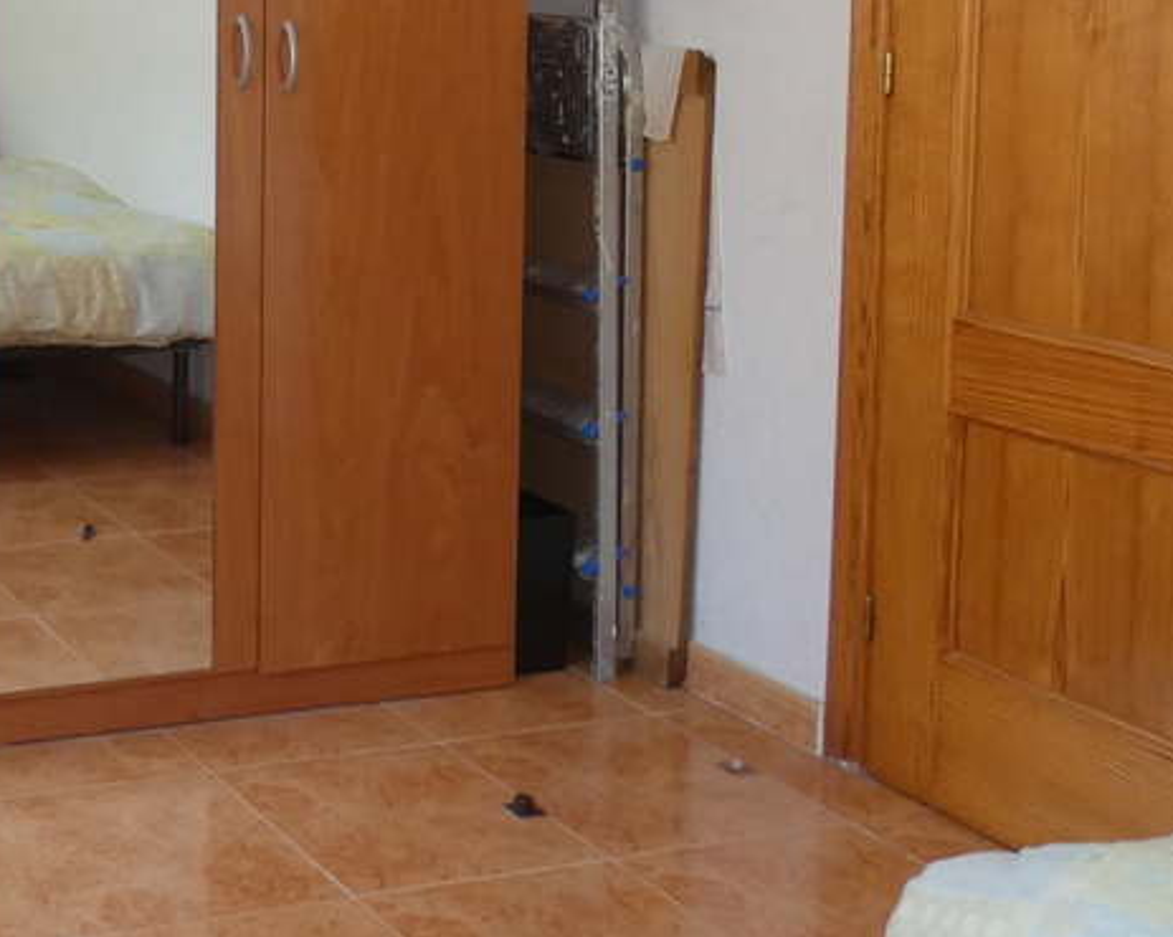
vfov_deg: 27.0
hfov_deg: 30.3
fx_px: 1874
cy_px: 73
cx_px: -187
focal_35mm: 54
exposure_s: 1/60
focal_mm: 3.6
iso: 160
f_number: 2.8
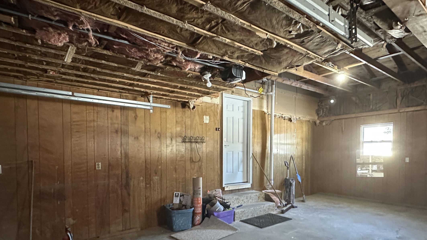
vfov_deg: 50.5
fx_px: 249
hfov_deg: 81.0
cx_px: 231
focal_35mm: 22
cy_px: 160
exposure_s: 1/60
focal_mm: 2.22
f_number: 2.2
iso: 1000
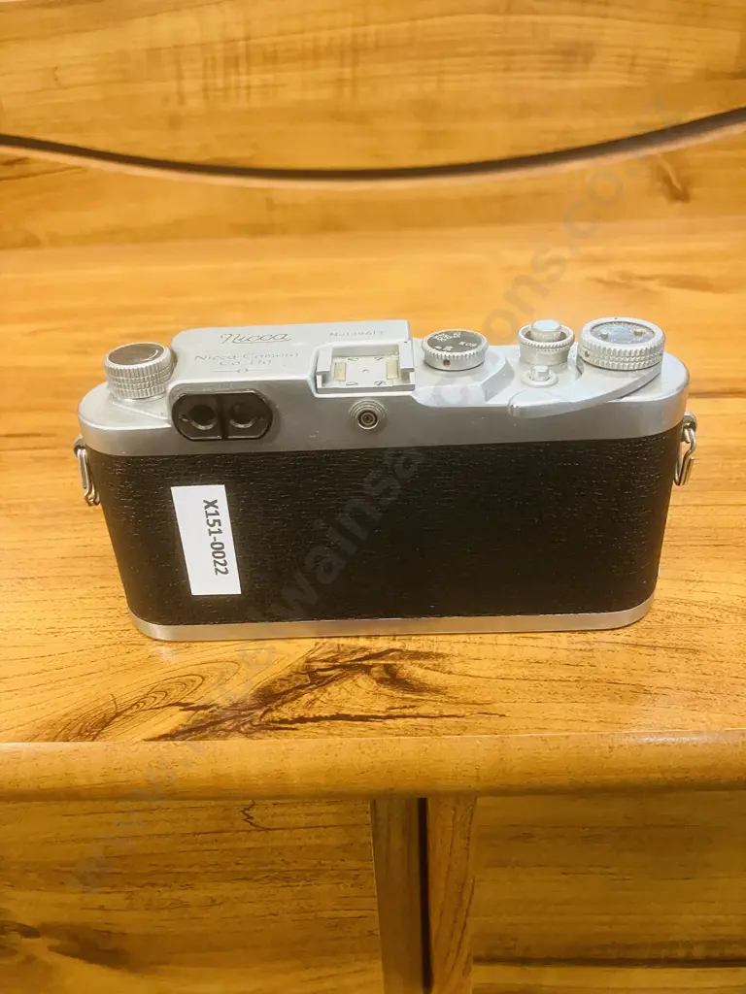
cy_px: 497
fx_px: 805
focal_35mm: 28
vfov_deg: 63.4
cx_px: 373
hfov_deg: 49.7
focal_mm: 3.99
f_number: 1.8
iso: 320
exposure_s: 1/50
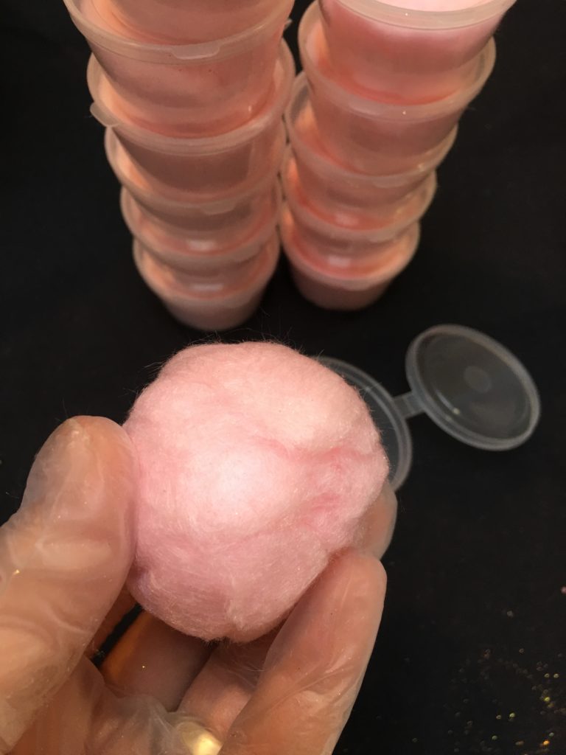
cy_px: 378
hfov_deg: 48.2
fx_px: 632
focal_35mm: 29
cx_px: 283
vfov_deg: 61.7
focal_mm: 4.15
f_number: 2.2
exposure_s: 1/17
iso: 40
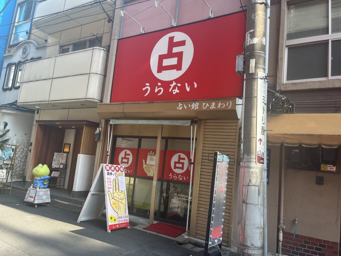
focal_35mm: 26
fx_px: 256
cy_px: 128
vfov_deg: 53.1
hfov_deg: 67.3
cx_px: 170
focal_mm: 5.1
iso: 50
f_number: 1.6
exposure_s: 1/326
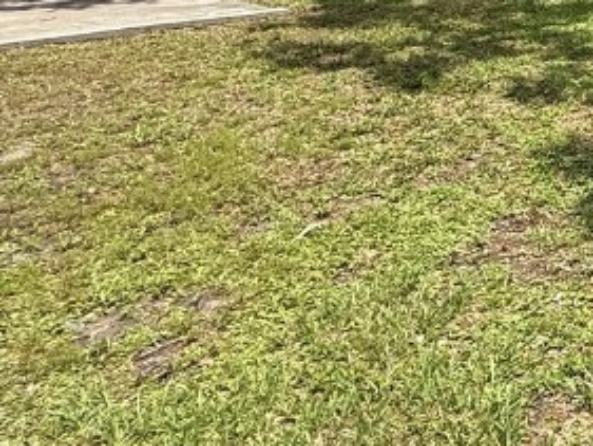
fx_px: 874
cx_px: 920
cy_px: -47
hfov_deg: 26.0
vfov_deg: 26.3
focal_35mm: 51
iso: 64
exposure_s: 1/853
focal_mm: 2.22
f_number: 2.2
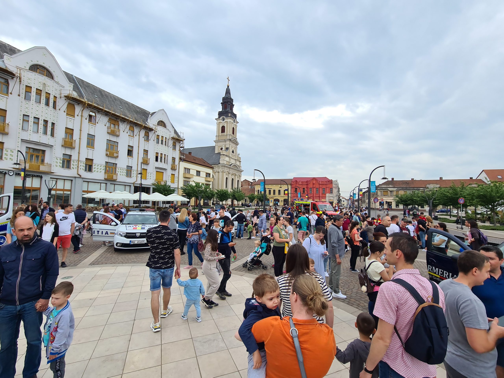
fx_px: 189
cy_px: 189
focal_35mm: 13
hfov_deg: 106.2
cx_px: 252
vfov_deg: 89.9
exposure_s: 1/722
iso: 50
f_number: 2.2
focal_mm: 2.2
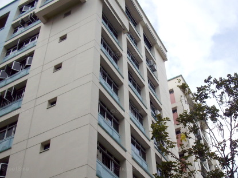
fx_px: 337
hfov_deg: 38.6
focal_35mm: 49
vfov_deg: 29.5
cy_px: 112
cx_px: 153
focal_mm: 6.2
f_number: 2.8
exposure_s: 1/200
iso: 80
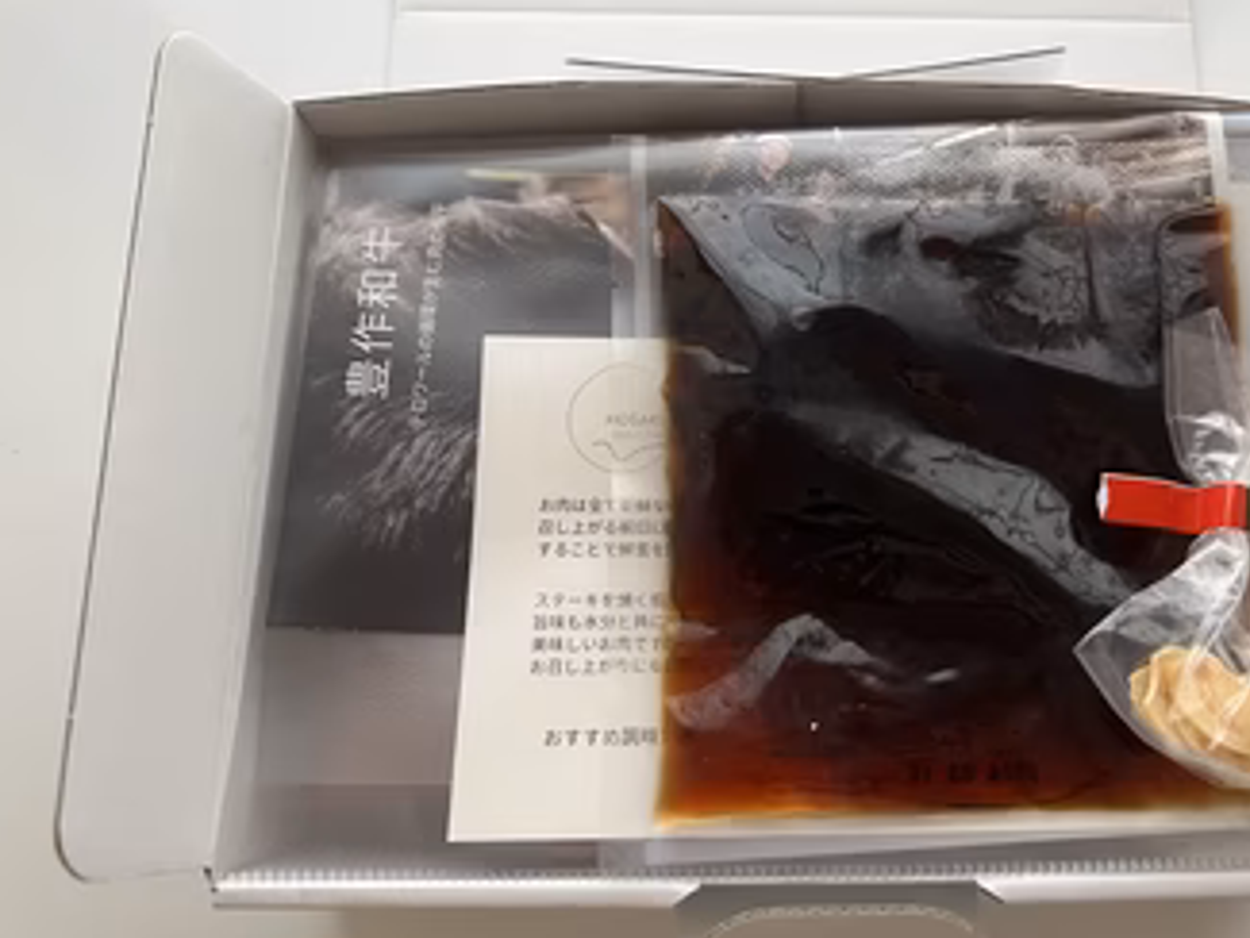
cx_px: 762
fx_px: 1156
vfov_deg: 44.2
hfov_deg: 56.3
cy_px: 434
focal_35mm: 32
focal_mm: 5.7
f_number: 1.5
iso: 125
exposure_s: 1/62
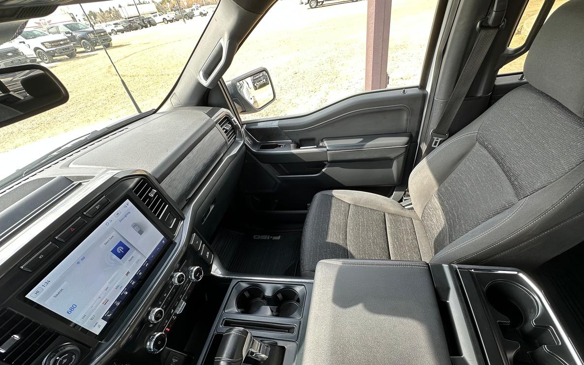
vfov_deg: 71.1
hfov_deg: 97.7
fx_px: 255
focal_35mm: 16
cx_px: 307
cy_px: 198
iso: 50
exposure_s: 1/99
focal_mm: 2.22
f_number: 2.2
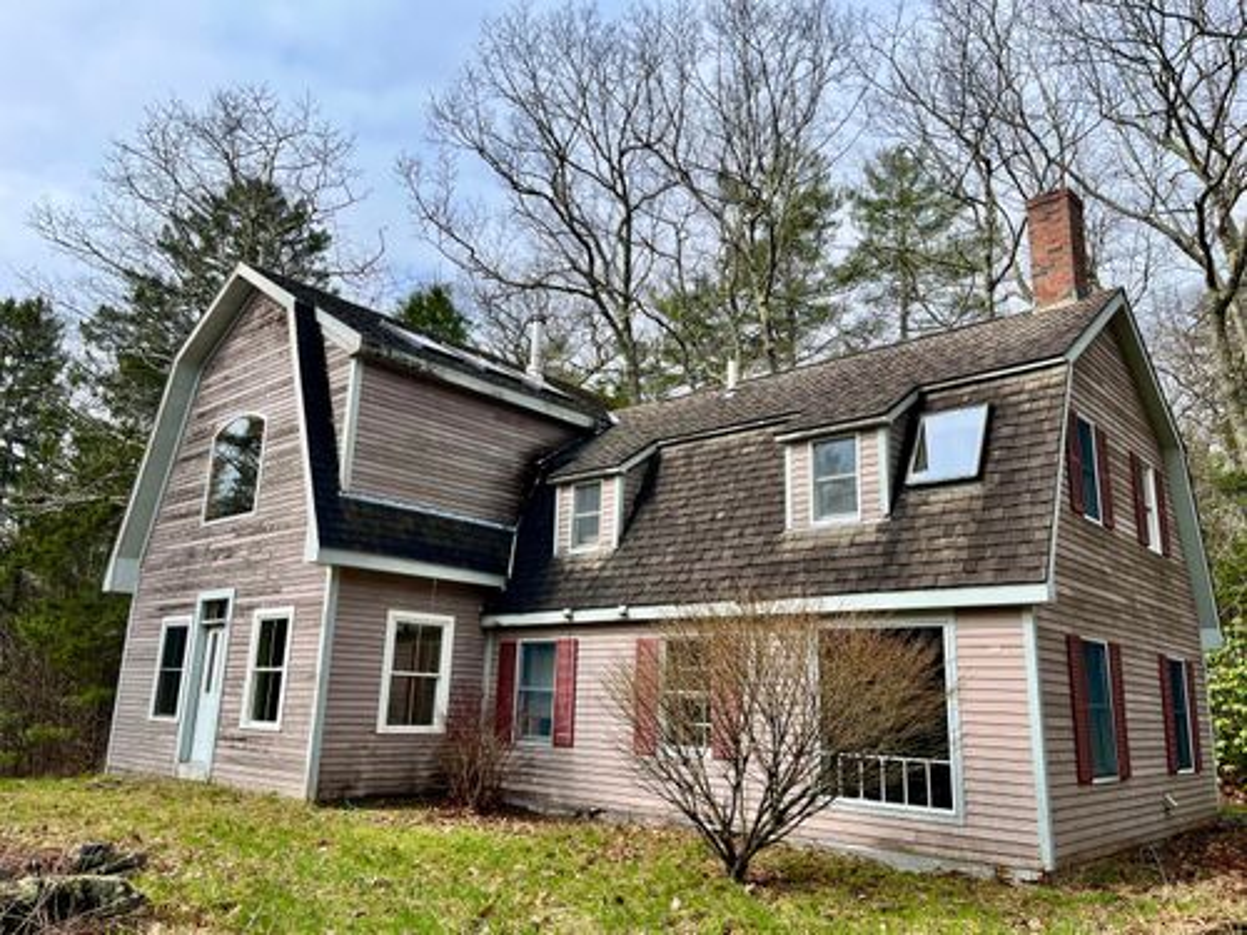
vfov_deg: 53.1
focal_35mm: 26
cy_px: 468
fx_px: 937
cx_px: 624
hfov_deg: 67.3
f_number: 1.6
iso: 50
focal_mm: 5.1
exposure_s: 1/1404
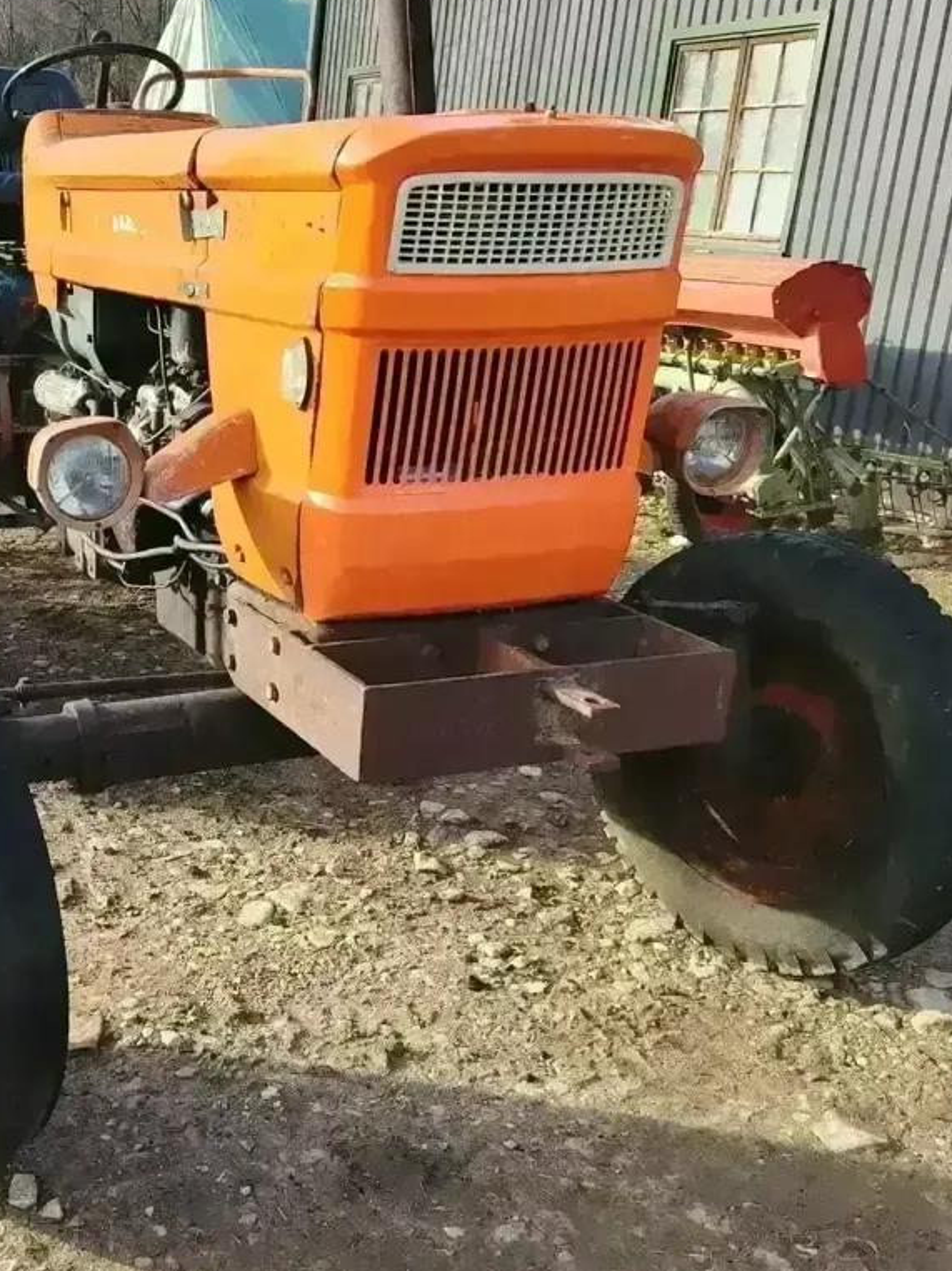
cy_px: 660
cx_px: 147
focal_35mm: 42
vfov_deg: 44.8
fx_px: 1541
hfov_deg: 33.0
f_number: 1.75
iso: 100
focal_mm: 5.25
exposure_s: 1/350
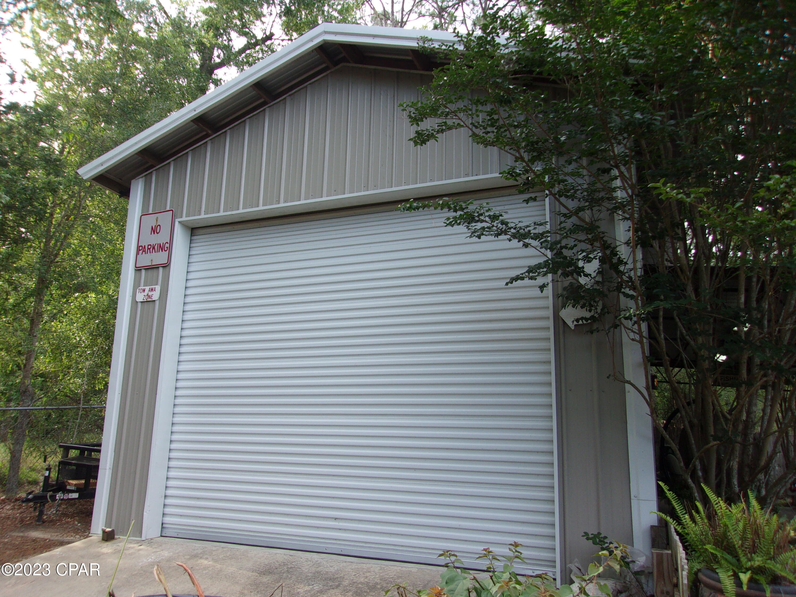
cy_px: 298
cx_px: 398
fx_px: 621
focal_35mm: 27
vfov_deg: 51.4
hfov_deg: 65.3
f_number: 3
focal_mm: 4.9
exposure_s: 1/200
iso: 80
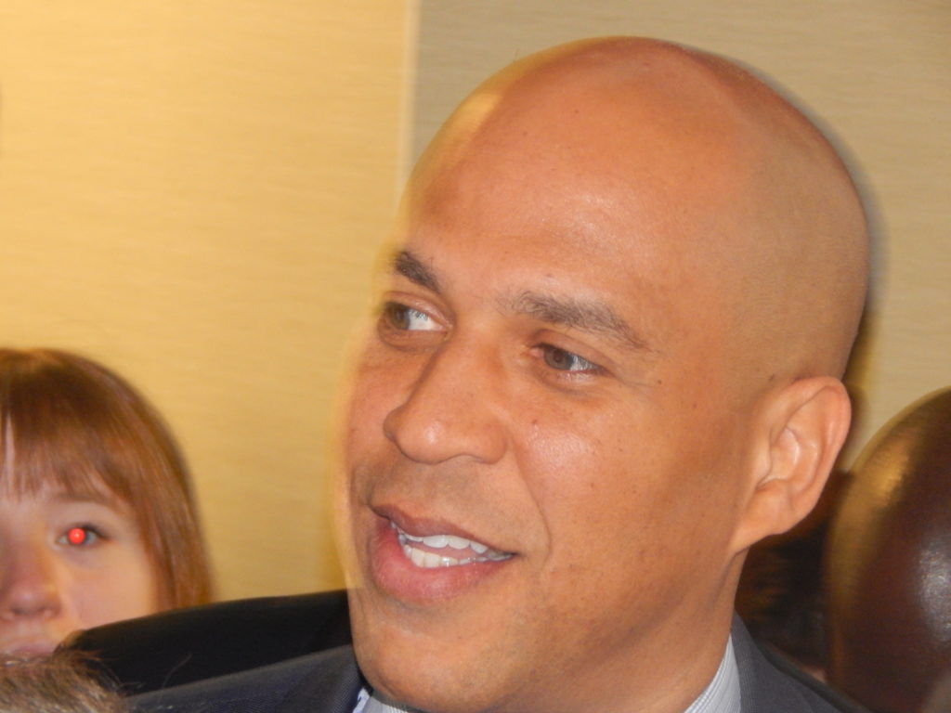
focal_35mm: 234
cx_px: 476
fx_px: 6429
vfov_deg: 6.4
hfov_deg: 8.5
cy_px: 356
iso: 640
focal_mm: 41.7
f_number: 5.6
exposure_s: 1/30
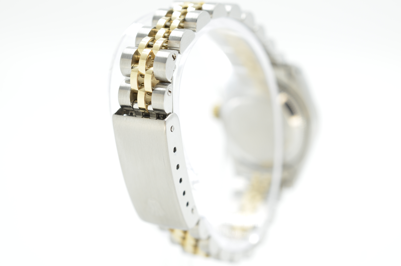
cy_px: 133
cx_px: 200
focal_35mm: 60
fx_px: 667
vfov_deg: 22.5
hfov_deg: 33.5
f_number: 8
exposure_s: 1/50
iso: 250
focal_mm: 40
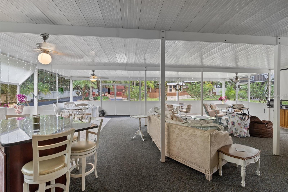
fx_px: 136
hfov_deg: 93.3
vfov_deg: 70.4
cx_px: 144
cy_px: 96
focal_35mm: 17
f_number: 8
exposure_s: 1/3
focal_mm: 17
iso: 320
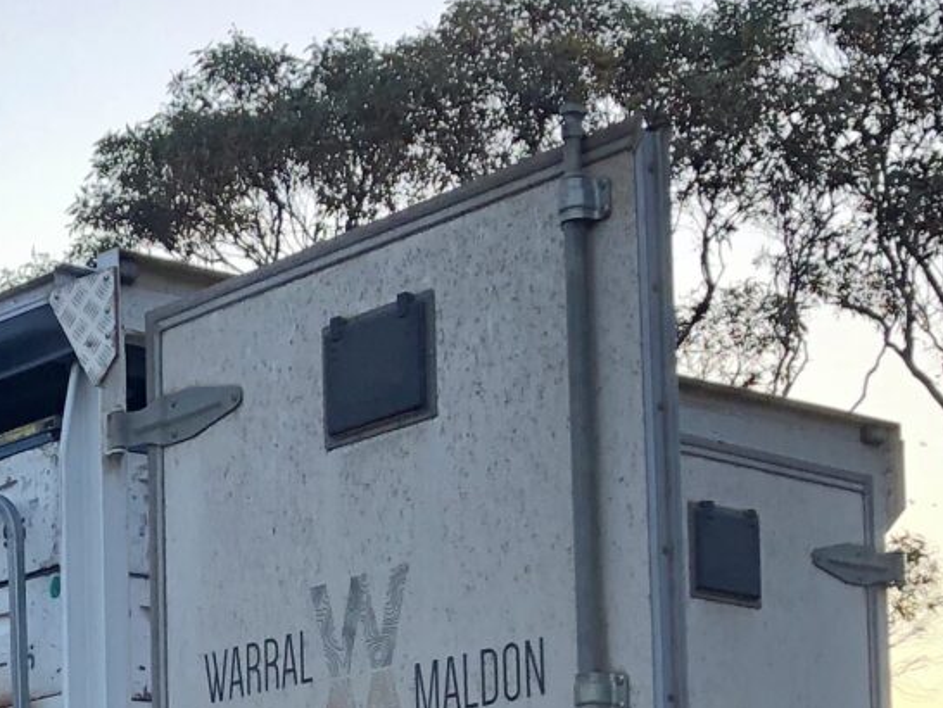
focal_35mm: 105
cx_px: -288
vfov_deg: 13.5
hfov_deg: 17.5
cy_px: 967
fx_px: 2862
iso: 20
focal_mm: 3.99
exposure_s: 1/318
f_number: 1.8
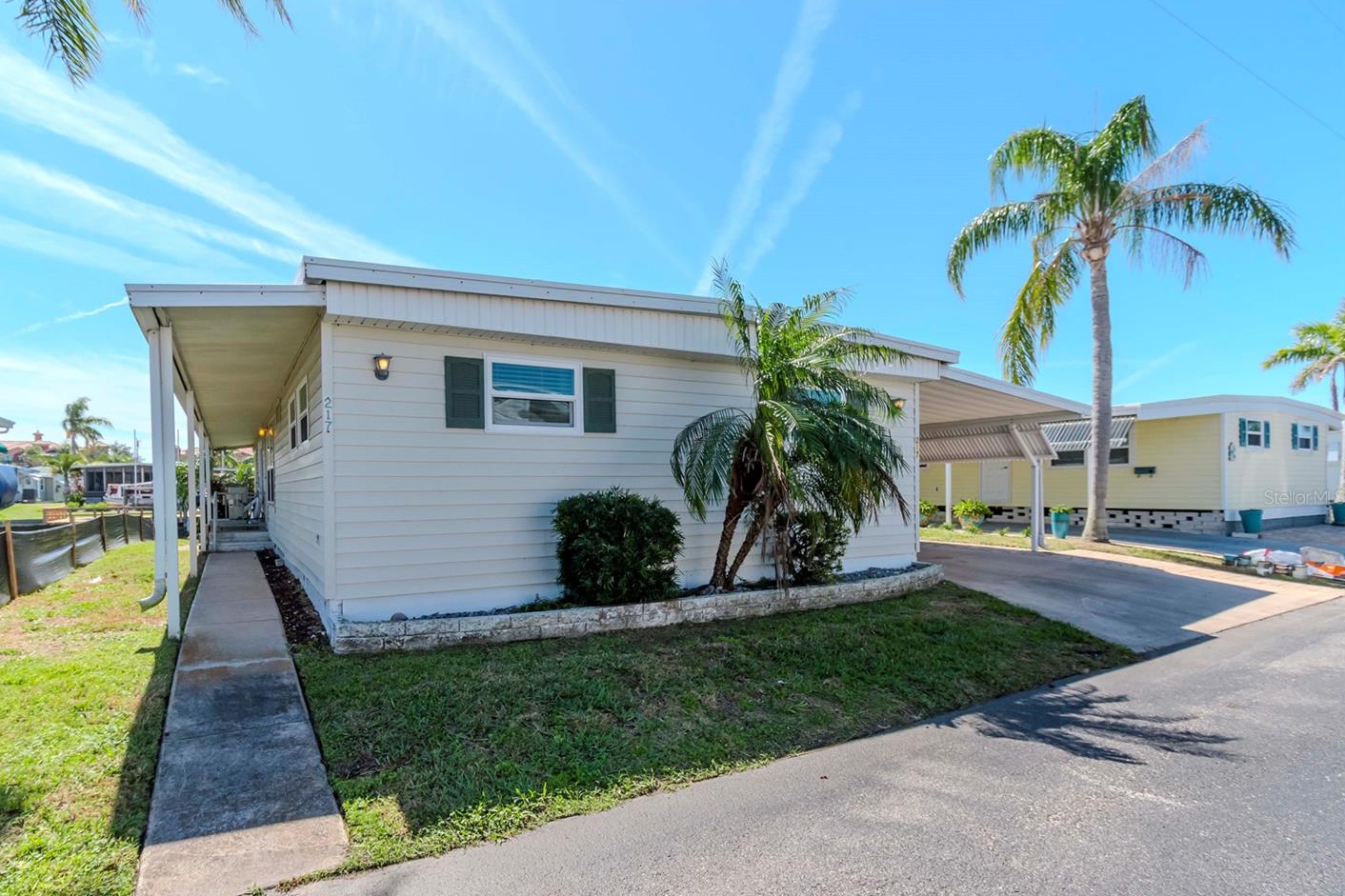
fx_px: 635
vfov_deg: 70.2
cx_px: 587
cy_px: 497
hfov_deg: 92.8
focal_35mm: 17
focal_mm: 10
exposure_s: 1/1250
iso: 500
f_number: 7.1
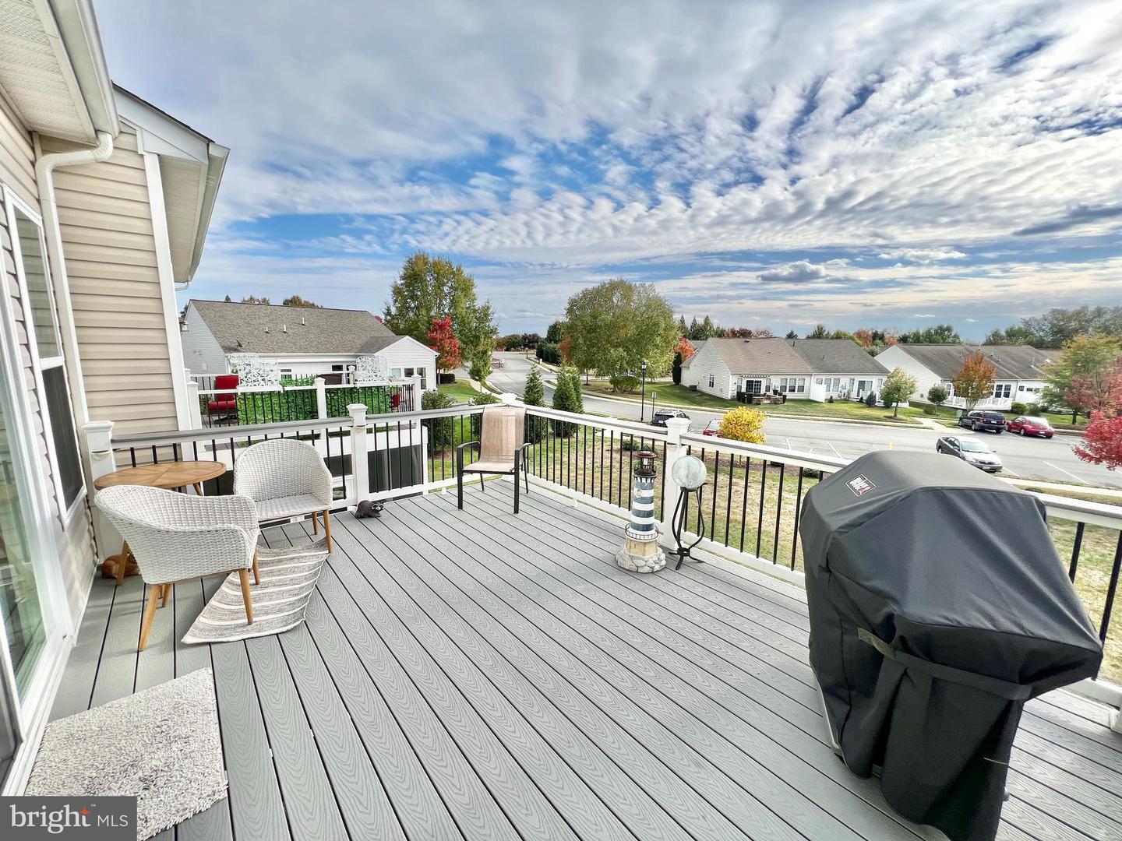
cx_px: 561
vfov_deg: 89.9
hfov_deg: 106.2
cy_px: 420
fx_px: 421
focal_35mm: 13
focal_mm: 1.57
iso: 32
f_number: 1.8
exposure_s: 1/1248
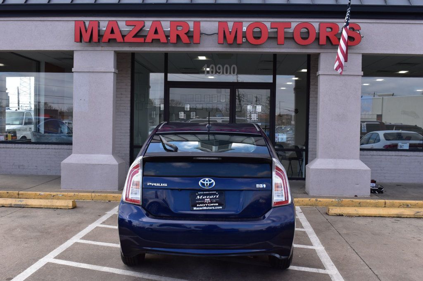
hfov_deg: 47.9
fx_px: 476
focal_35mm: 40
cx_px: 212
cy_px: 140
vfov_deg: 33.0
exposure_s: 1/250
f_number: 10
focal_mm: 27
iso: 400
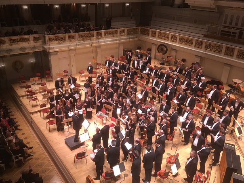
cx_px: 115
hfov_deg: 58.3
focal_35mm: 31
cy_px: 87
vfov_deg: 45.4
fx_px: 219
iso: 80
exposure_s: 1/33
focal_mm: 4.15
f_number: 2.2
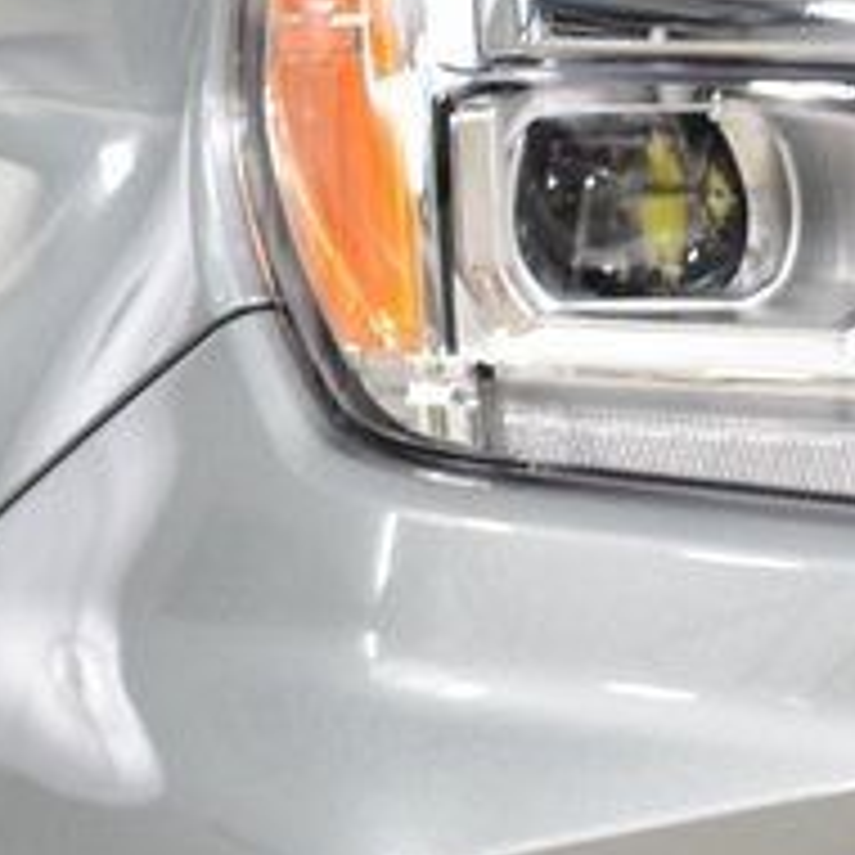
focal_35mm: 301
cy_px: 502
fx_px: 8411
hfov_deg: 5.8
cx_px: 1192
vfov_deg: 5.8
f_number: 2.8
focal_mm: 70
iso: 1600
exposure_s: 1/100
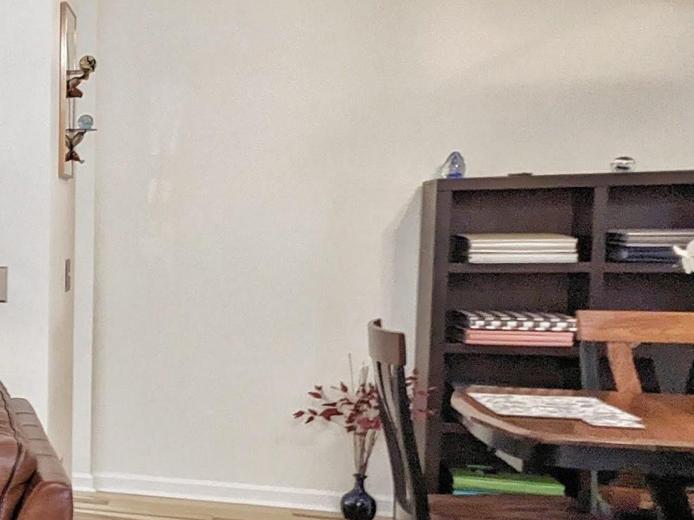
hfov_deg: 26.4
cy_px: 324
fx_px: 1002
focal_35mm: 50
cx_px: -373
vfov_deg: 29.0
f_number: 2.2
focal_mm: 2.22
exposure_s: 1/24
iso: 43
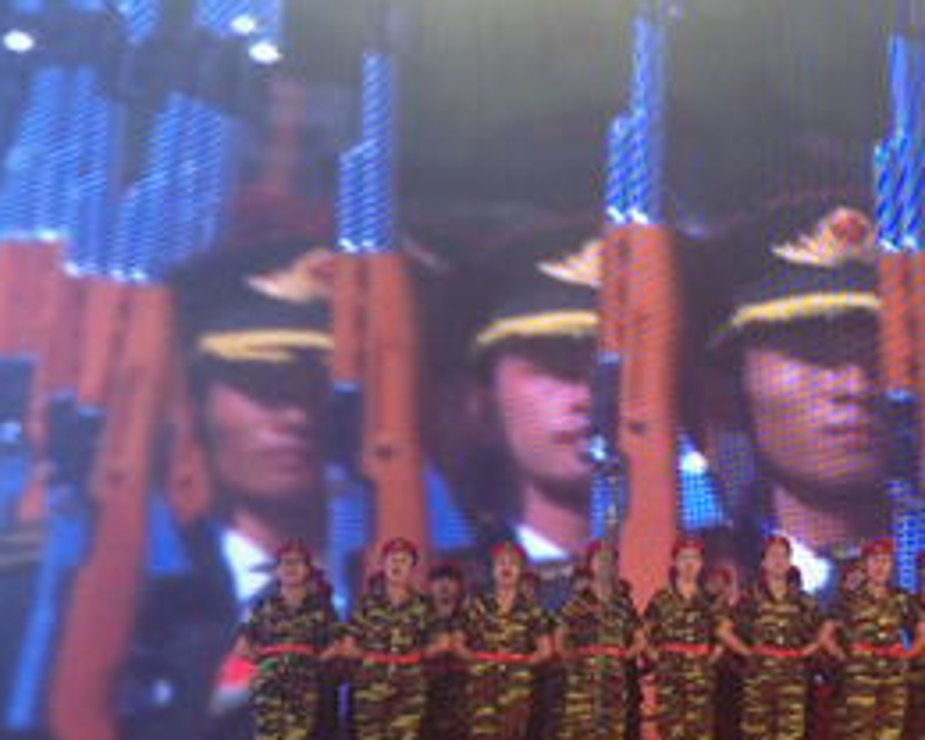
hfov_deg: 25.7
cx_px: 868
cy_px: 347
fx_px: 1944
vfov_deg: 21.6
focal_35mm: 71
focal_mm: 4.28
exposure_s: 1/20
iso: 64
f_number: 2.4
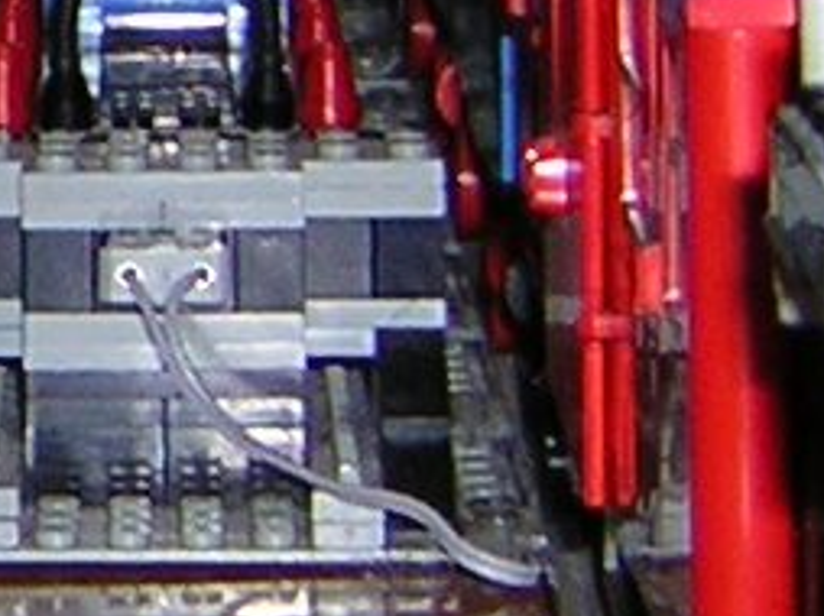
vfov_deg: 6.5
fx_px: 5398
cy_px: -39
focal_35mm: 227
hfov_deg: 8.6
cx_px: -331
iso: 50
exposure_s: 1/60.1
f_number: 2.6
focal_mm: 4.7
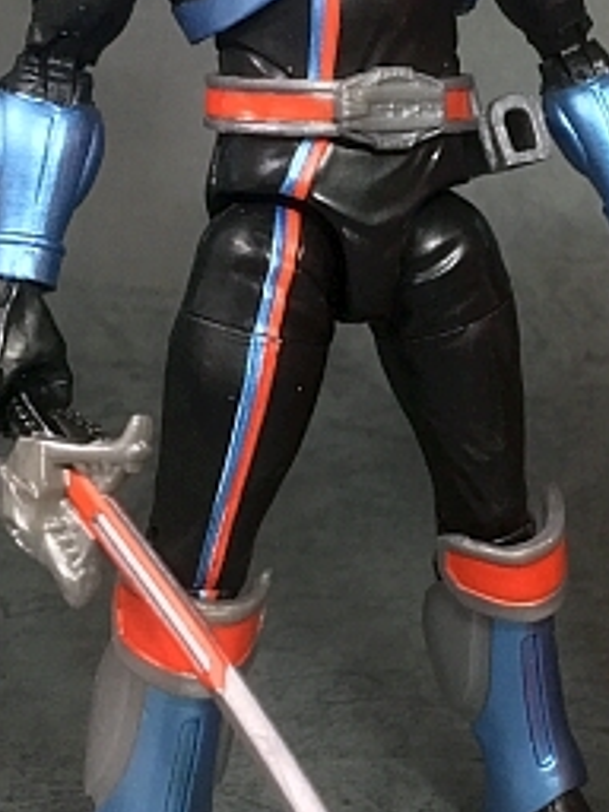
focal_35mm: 68
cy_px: 311
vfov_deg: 28.5
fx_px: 1595
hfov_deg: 20.8
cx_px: 628
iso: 200
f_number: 2.2
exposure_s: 1/24
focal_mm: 4.15
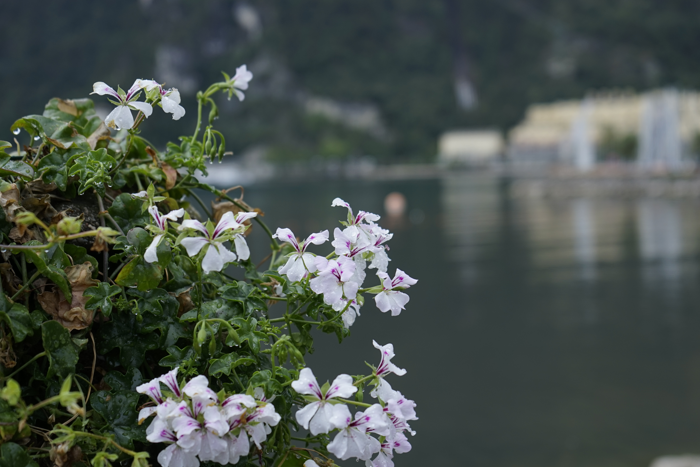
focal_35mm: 53
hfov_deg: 37.5
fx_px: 1031
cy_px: 252
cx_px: 351
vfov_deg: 25.5
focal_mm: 44
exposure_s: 1/500
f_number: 4.5
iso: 100
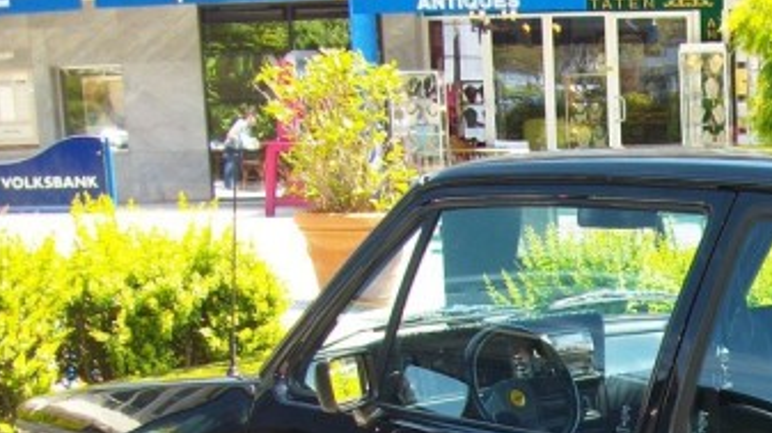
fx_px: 1800
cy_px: 653
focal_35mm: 88
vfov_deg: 13.0
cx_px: 861
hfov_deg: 22.7
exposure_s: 1/161
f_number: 2.9
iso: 80
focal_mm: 5.7
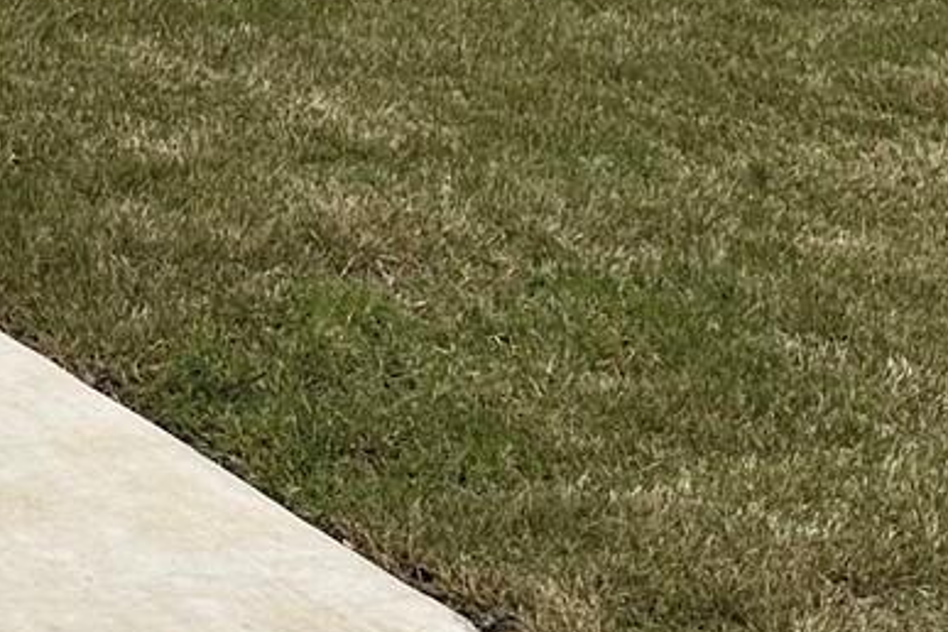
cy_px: -311
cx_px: -554
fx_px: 3476
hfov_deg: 14.3
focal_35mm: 132
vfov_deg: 10.1
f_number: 1.78
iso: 80
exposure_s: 1/9709
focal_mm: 6.86
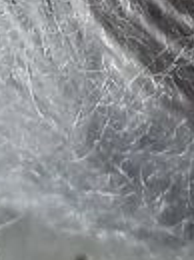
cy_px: -264
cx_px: 180
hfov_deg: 7.6
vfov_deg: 9.6
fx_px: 1447
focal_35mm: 193
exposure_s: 1/30
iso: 160
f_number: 2
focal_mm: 4.6
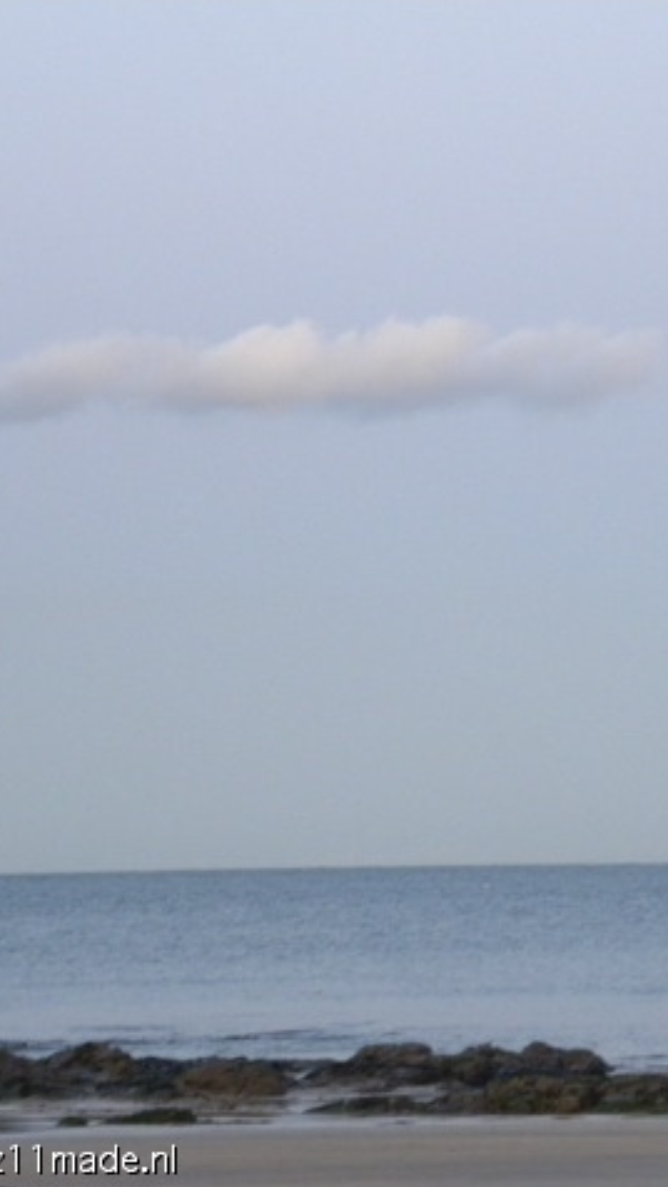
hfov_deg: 6.4
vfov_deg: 11.4
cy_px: 594
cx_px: 521
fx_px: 5947
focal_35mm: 189
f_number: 4.5
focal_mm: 23
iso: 400
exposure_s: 1/33.6
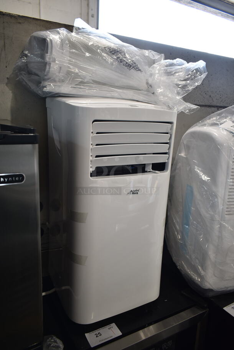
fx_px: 263
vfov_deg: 67.3
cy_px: 175
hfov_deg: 48.0
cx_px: 117
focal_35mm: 27
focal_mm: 18
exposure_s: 1/30
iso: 180
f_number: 3.5
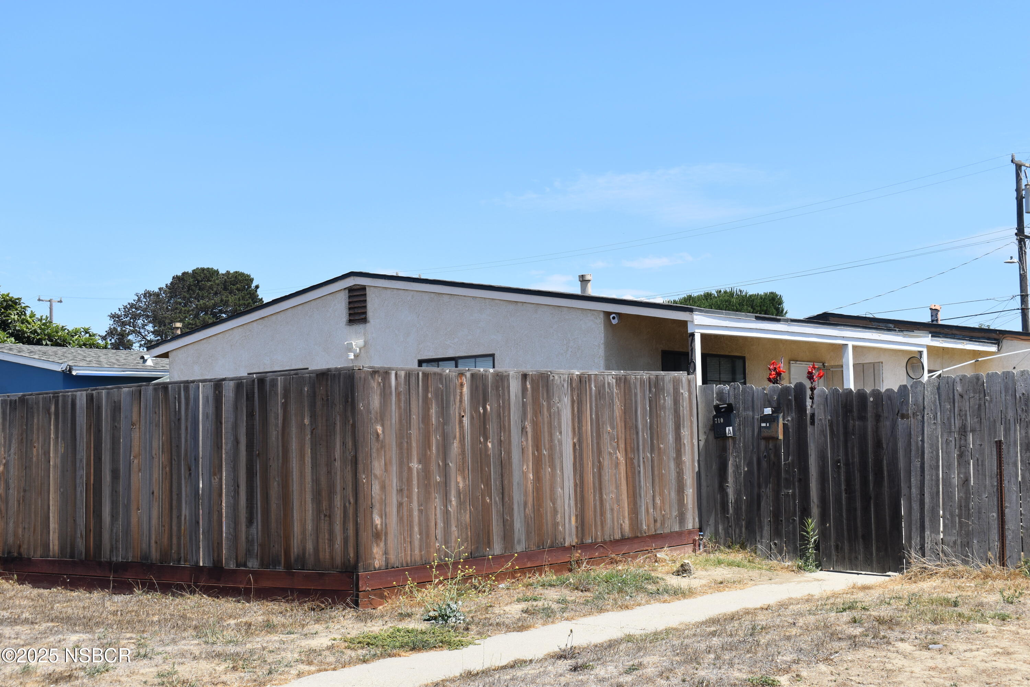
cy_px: 344
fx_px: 1459
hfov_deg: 38.9
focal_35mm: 51
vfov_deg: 26.5
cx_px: 515
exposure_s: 1/250
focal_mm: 34
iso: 110
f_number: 8
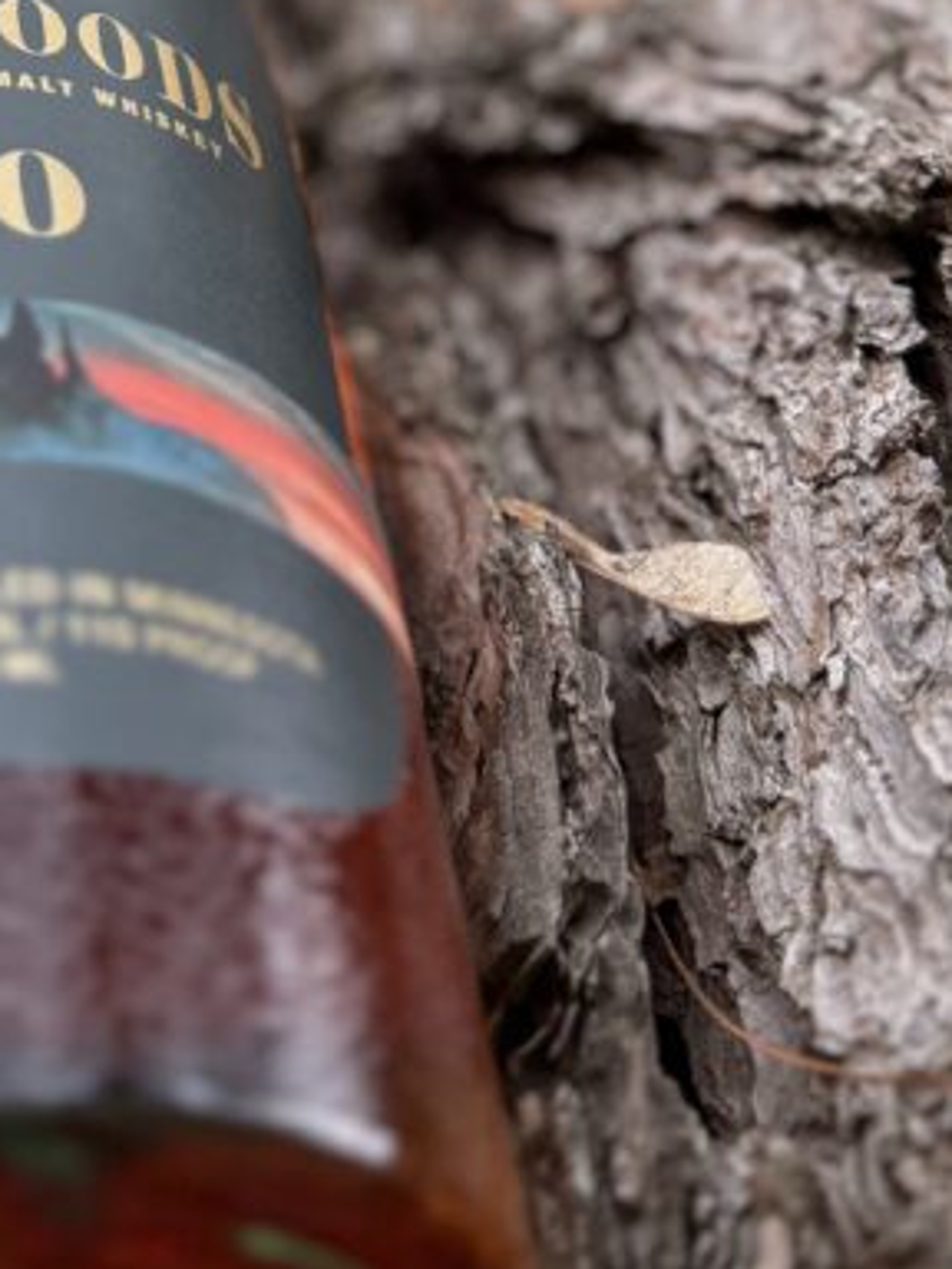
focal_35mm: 64
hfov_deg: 22.5
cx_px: 149
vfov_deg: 27.9
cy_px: -93
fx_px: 2347
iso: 100
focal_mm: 6.76
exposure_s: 1/654
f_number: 1.78
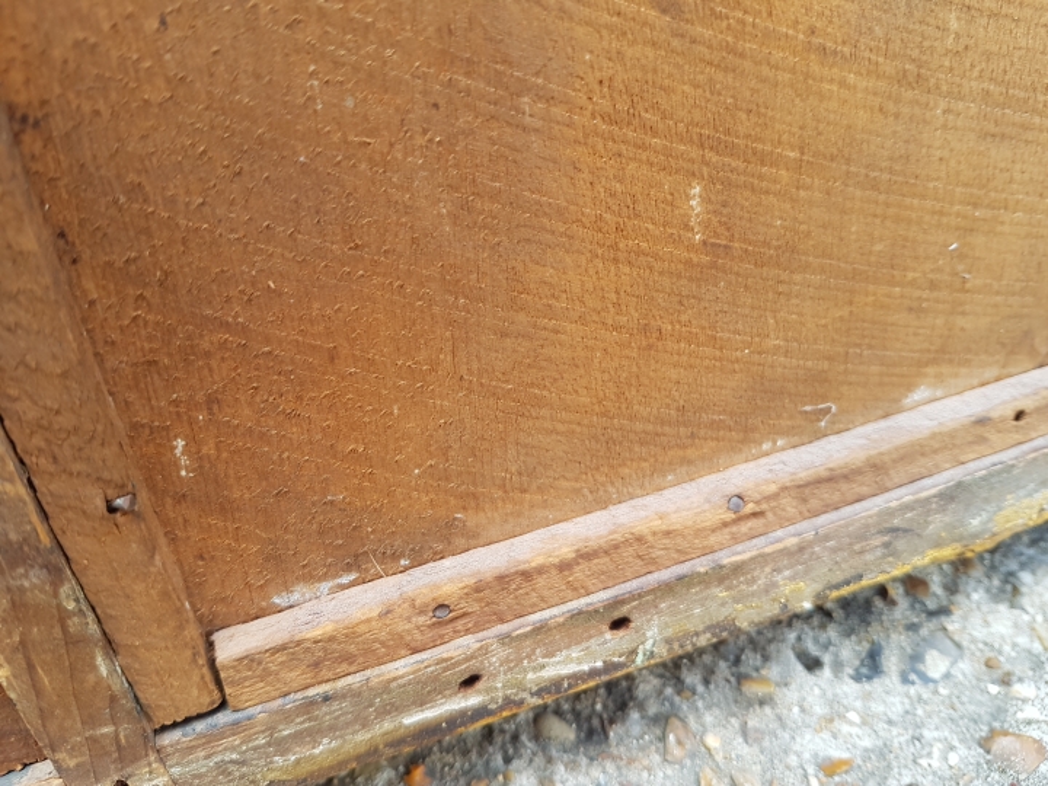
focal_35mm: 26
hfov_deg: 67.3
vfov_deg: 53.1
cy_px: 393
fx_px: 787
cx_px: 524
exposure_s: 1/100
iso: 40
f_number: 1.7
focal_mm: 4.2
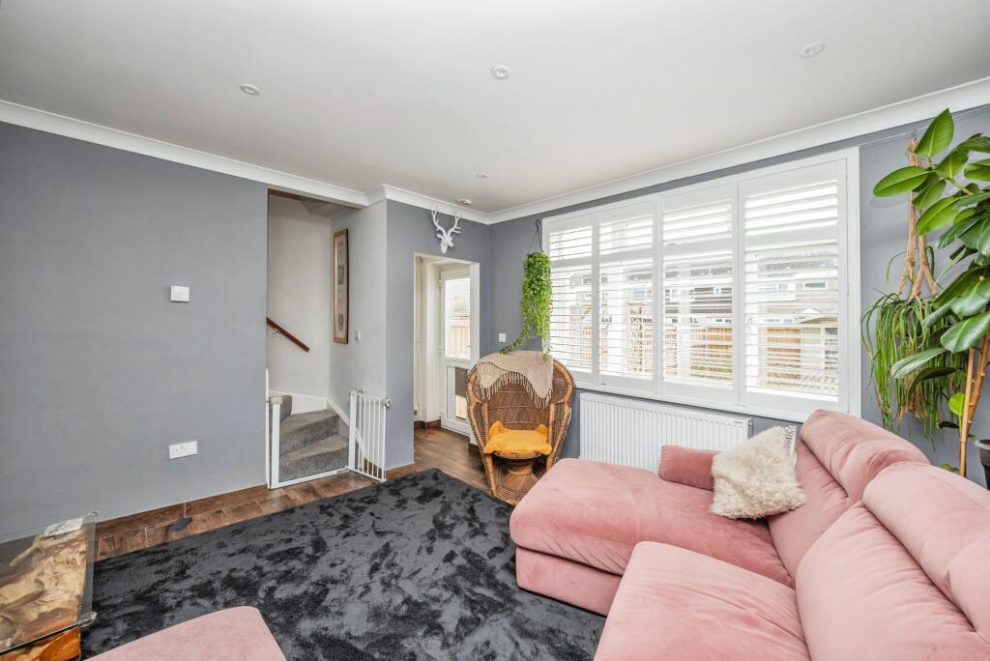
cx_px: 495
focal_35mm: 14
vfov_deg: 81.3
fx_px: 385
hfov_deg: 104.2
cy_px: 330
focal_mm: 14
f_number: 8
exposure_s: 1/100
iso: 400
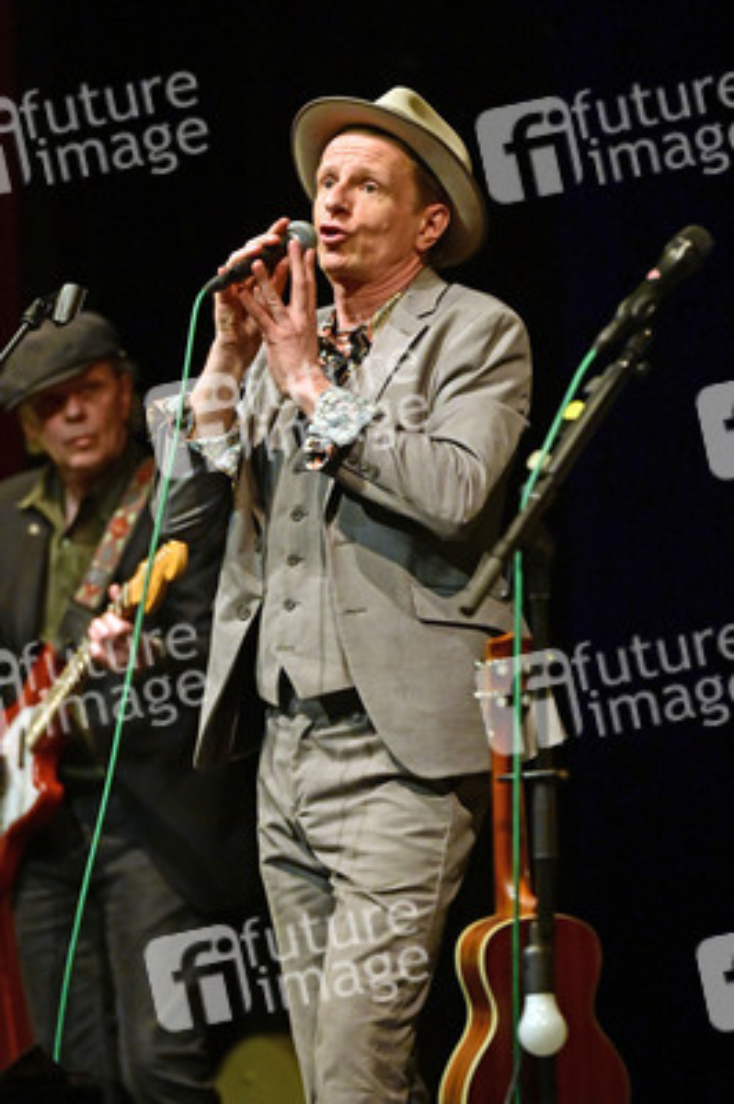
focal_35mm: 200
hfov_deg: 6.9
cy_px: 552
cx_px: 367
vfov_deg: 10.3
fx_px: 6127
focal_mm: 200
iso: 8000
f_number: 3.5
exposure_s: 1/160
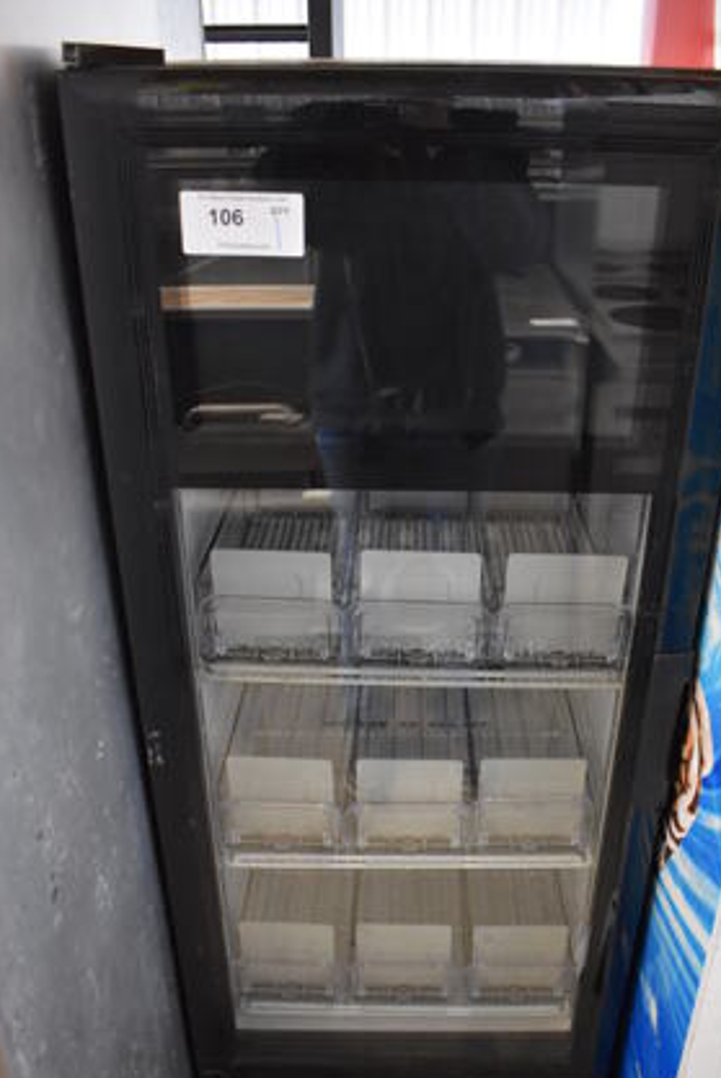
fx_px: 929
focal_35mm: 31
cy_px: 593
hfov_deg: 42.3
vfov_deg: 60.1
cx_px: 406
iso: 2200
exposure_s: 1/30
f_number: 3.5
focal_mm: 18
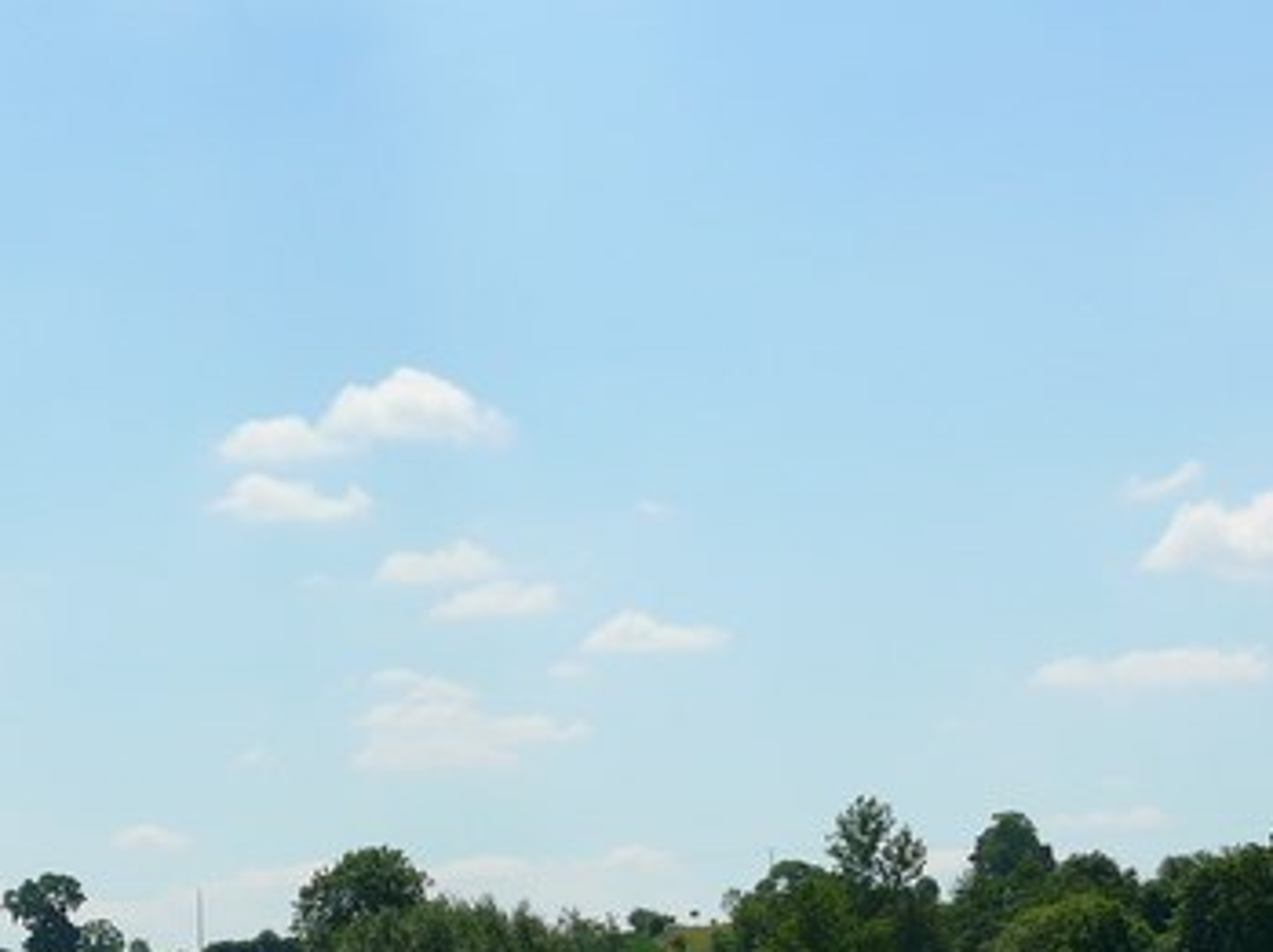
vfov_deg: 10.5
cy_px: 974
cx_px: 109
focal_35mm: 140
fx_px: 5143
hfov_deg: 14.0
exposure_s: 1/400
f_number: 8
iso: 100
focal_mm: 12.9
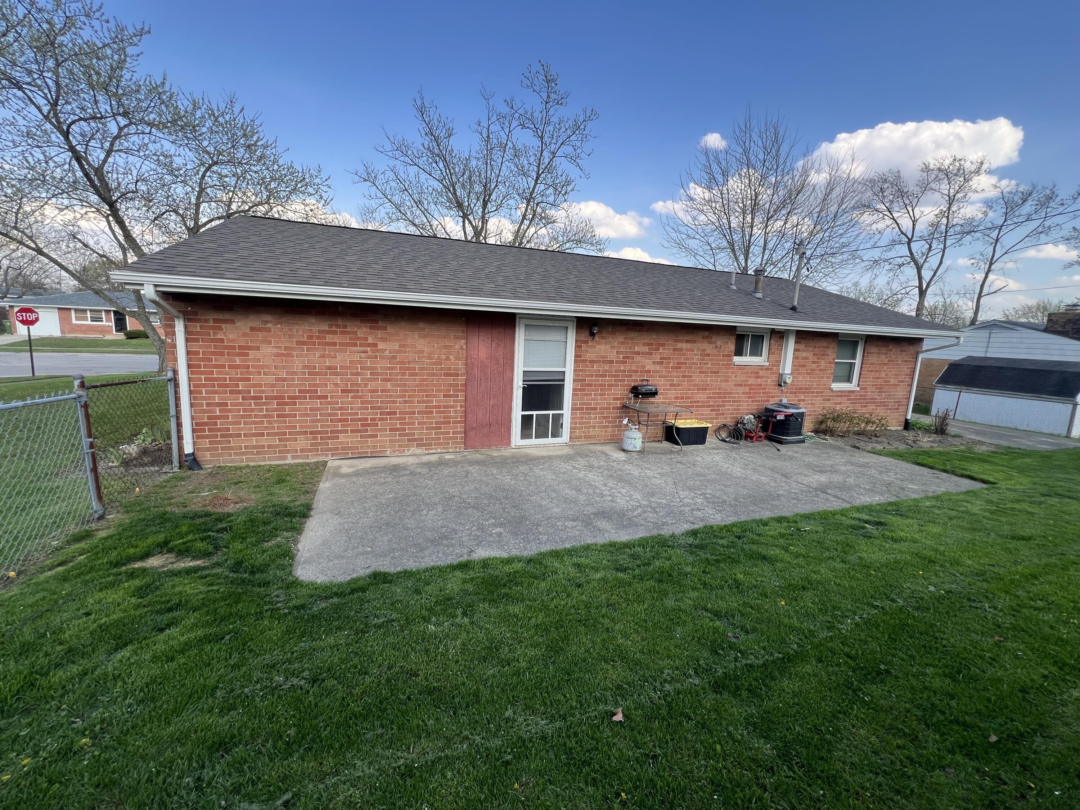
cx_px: 540
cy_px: 405
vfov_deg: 89.9
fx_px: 406
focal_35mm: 13
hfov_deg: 106.2
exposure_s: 1/413
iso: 32
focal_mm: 1.57
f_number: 1.8
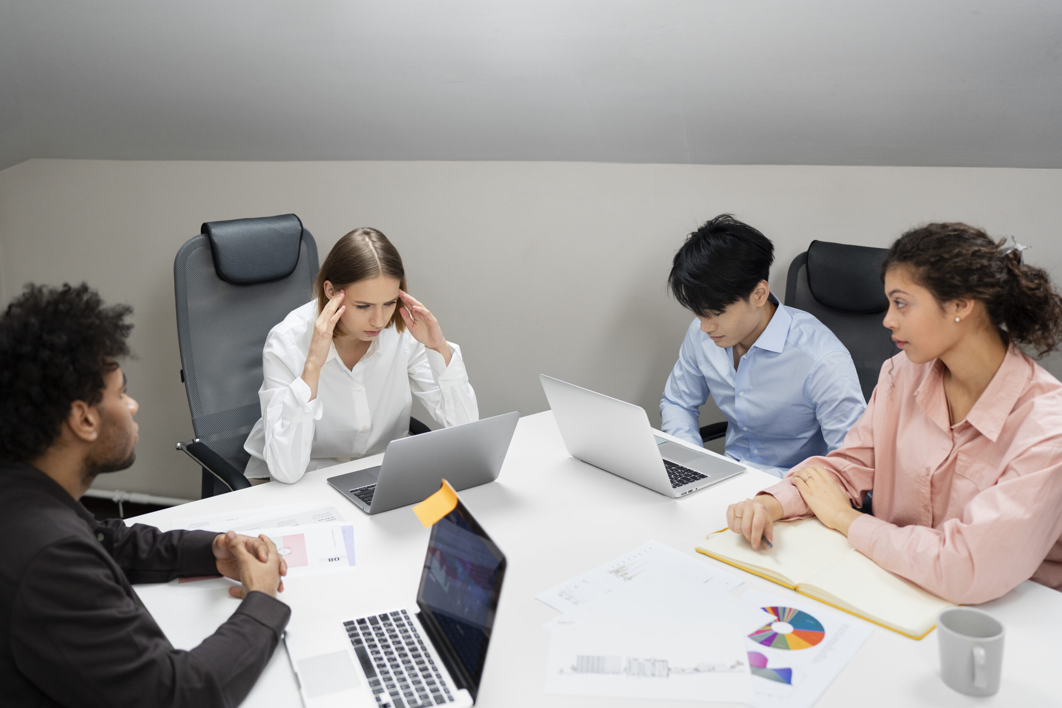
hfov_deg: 54.4
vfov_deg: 37.9
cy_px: 354
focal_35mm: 35
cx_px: 531
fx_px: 1032
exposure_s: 1/320
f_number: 2
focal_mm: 35
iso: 640
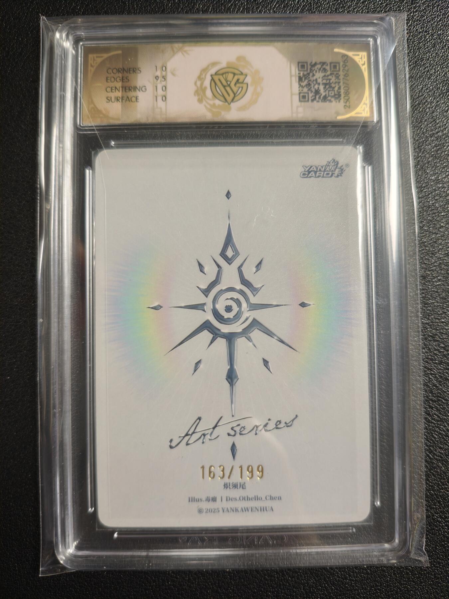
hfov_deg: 53.1
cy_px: 300
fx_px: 450
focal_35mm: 26
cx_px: 224
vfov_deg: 67.3
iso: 320
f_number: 1.5
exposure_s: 1/50
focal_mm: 4.94
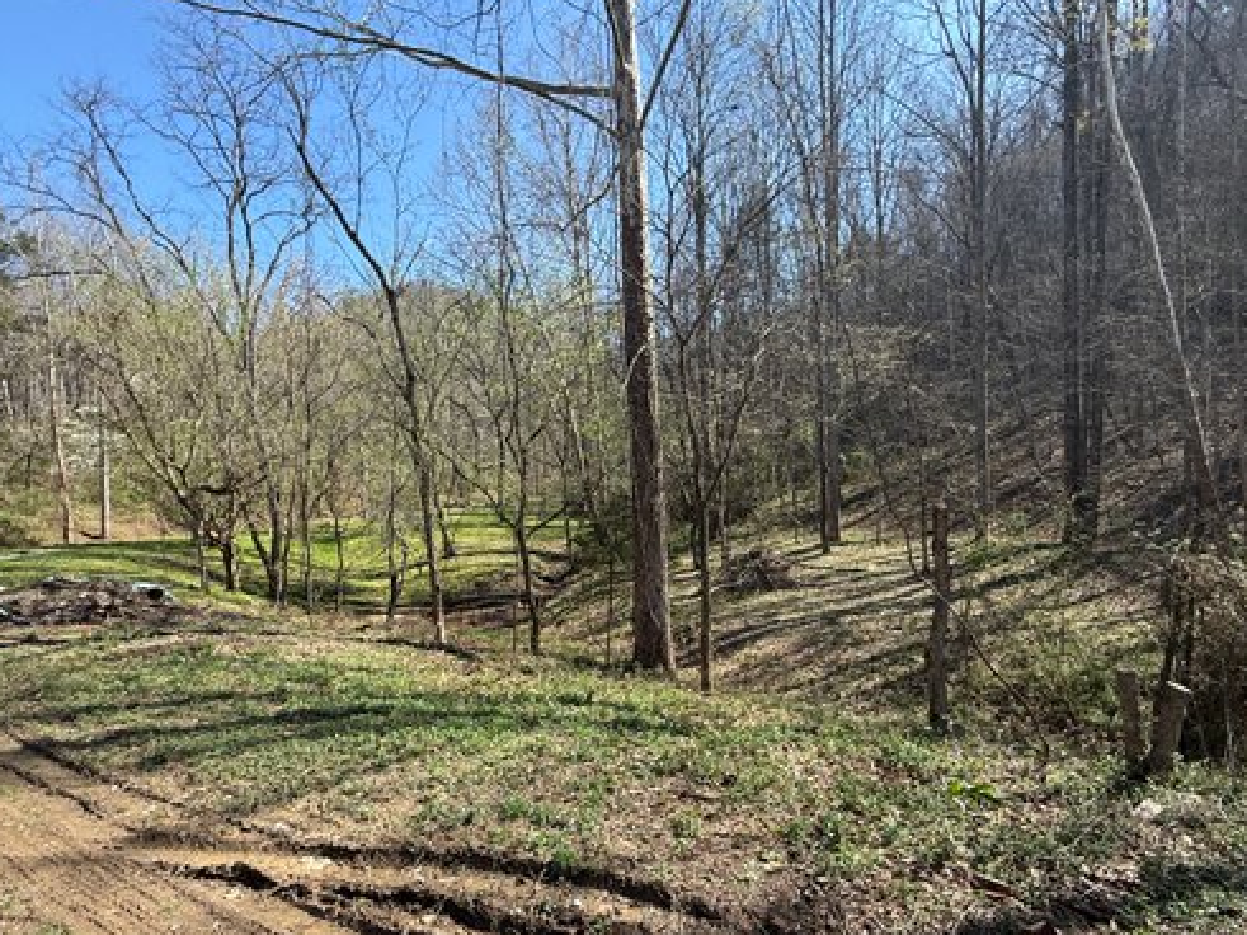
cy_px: 532
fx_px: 648
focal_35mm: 18
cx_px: 608
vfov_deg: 71.2
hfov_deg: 87.8
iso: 50
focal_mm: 2.22
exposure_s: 1/554
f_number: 2.2
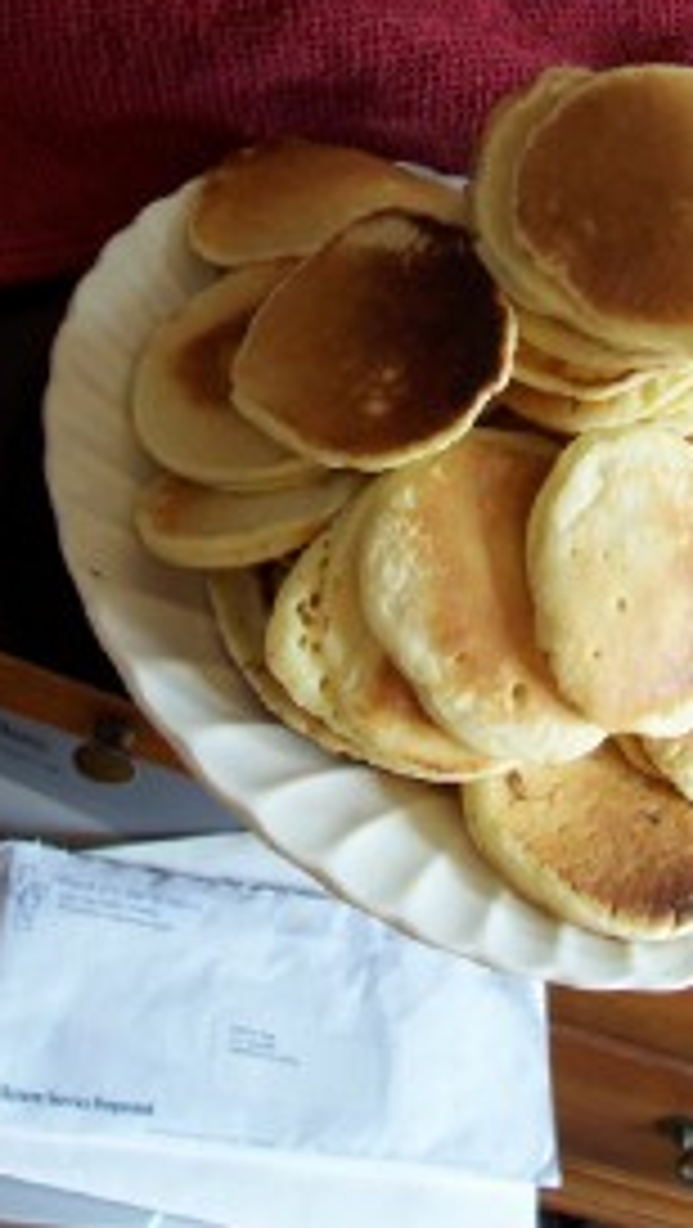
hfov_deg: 20.3
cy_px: 400
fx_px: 1923
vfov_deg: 35.1
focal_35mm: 59
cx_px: 518
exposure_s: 1/20
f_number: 2.8
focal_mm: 5.6
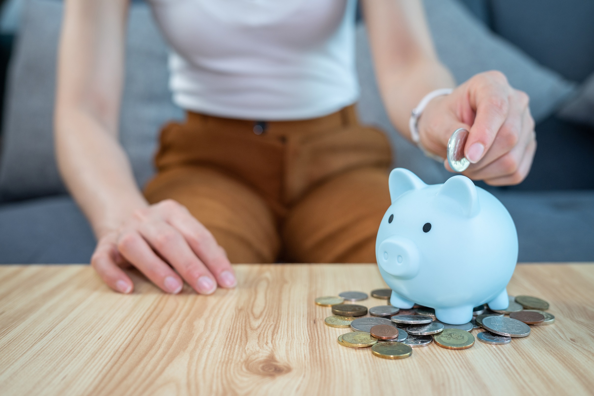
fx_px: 660
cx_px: 297
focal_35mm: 40
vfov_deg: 33.4
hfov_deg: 48.5
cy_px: 198
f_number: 4
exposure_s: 1/100
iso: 800
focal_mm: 40
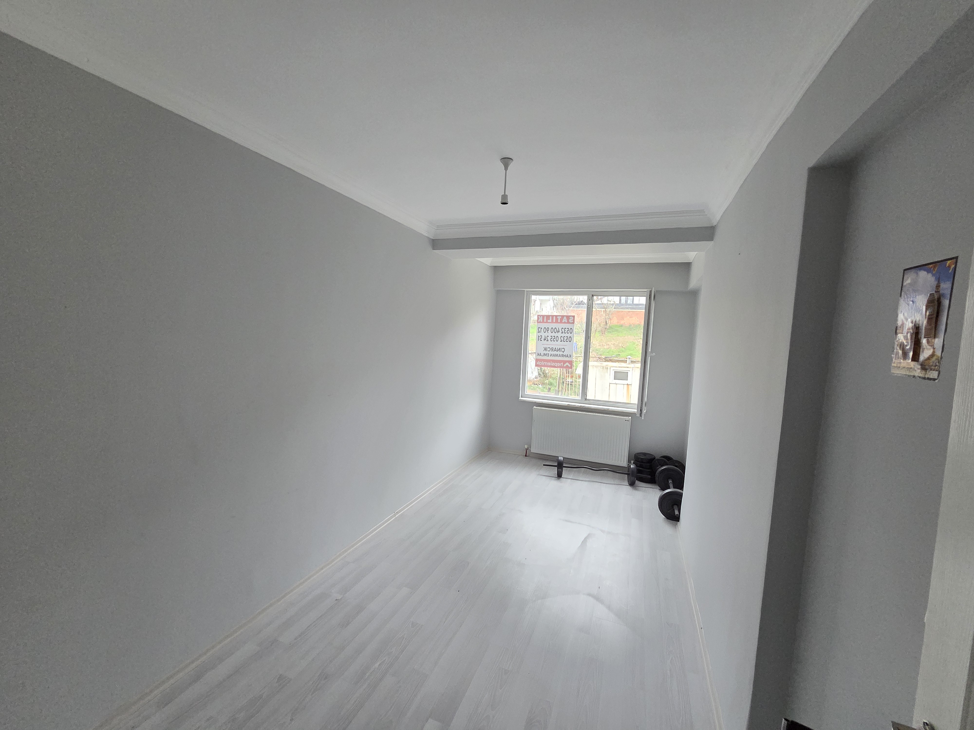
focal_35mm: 13
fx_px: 366
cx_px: 487
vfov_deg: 89.9
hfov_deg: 106.2
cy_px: 365
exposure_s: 1/50
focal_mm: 2.2
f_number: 2.2
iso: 640
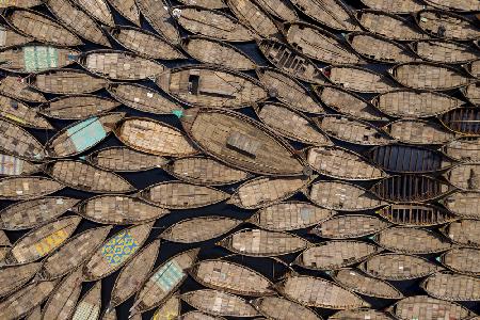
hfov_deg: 65.5
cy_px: 160
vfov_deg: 46.4
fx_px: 373
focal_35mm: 28
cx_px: 240
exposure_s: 1/640
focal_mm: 10.26
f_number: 5.6
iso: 100
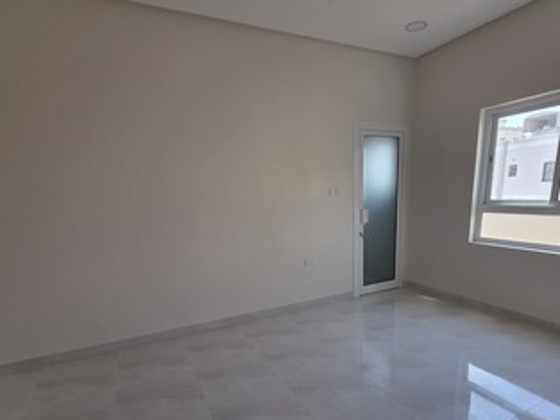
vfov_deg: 66.9
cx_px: 310
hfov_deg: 84.3
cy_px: 280
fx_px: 307
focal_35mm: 19
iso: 125
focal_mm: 2.2
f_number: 1.9
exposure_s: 1/359
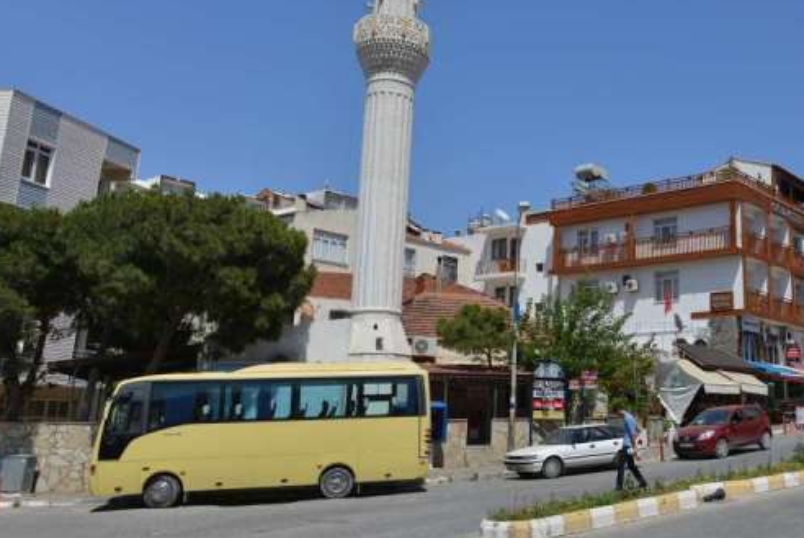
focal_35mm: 39
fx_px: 872
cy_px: 219
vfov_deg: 34.2
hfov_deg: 47.0
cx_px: 637
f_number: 7.1
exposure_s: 1/320
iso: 100
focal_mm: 24
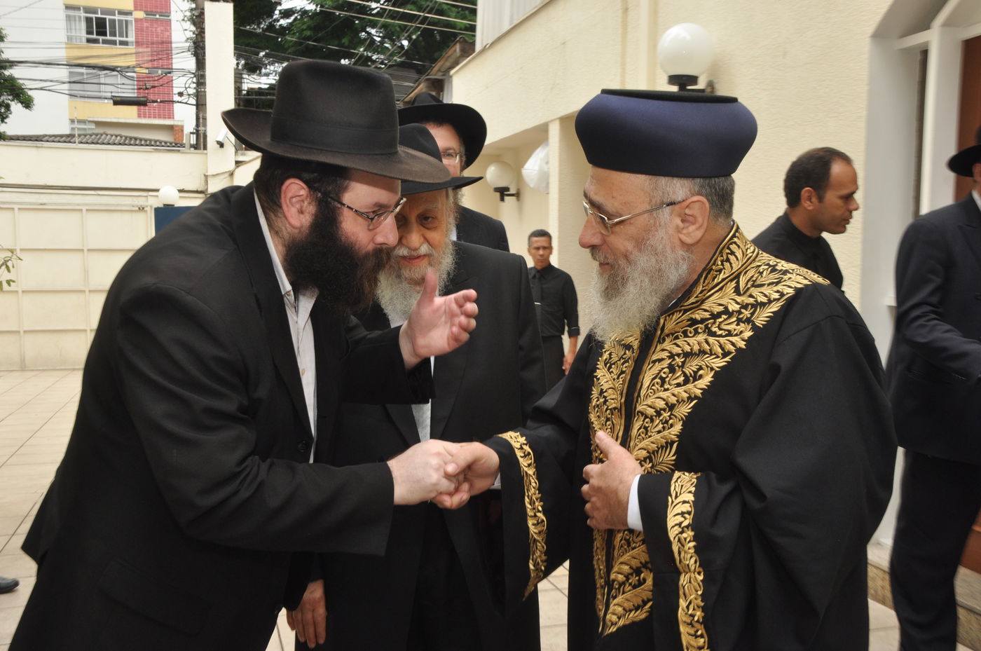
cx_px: 490
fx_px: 980
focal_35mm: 36
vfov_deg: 36.8
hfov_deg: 53.2
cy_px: 326
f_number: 14
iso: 500
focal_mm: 24
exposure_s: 1/60
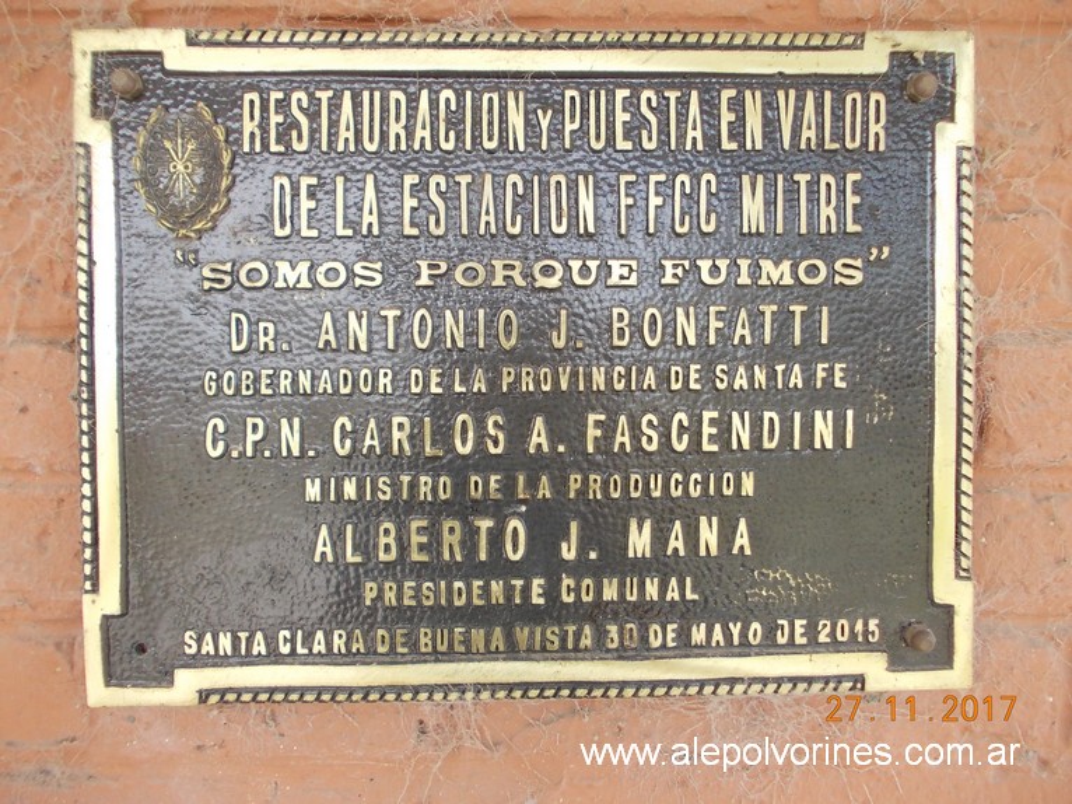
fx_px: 867
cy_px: 402
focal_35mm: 28
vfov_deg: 49.7
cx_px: 536
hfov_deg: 63.5
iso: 80
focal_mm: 4
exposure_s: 1/160
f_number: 2.7
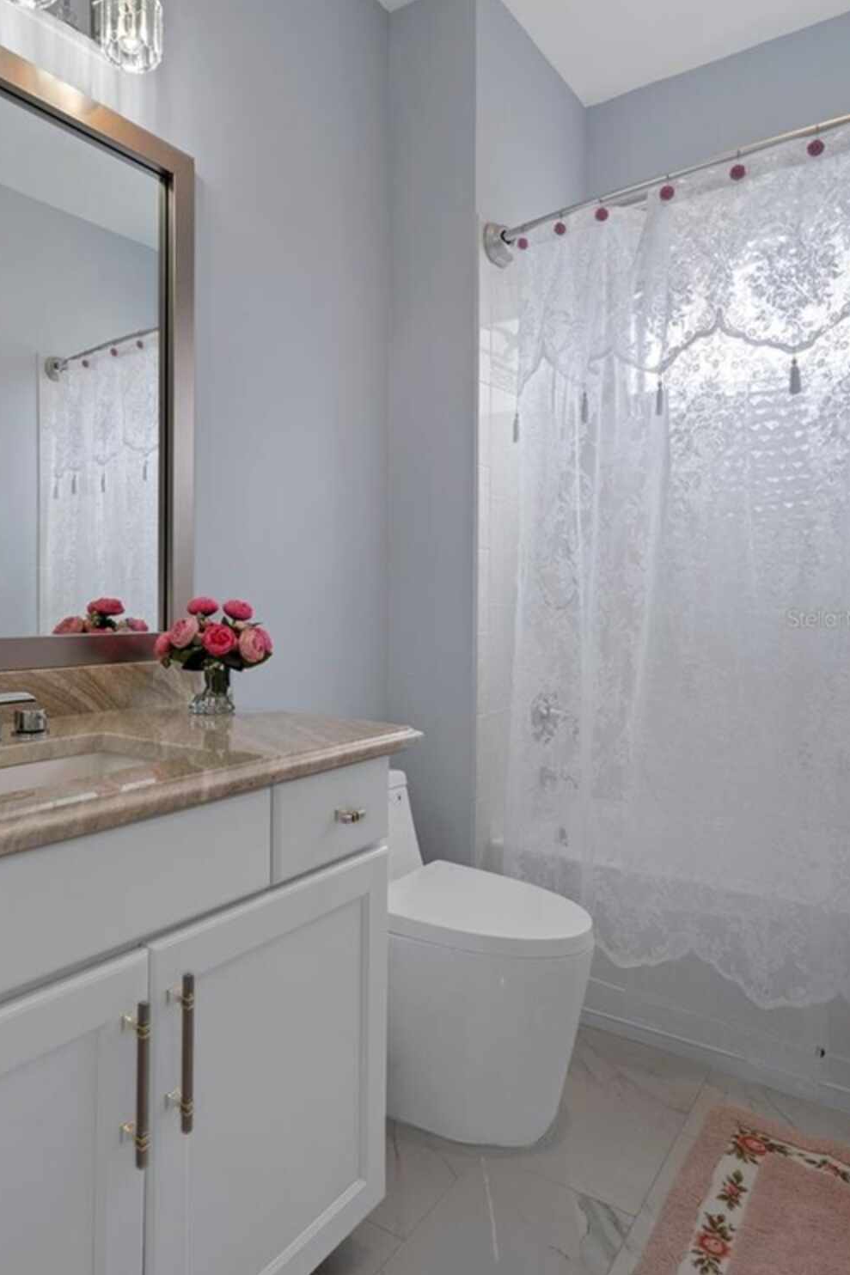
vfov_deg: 78.6
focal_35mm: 22
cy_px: 618
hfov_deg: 56.8
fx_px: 779
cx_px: 339
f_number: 9
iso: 320
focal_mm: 17
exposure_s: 1/10
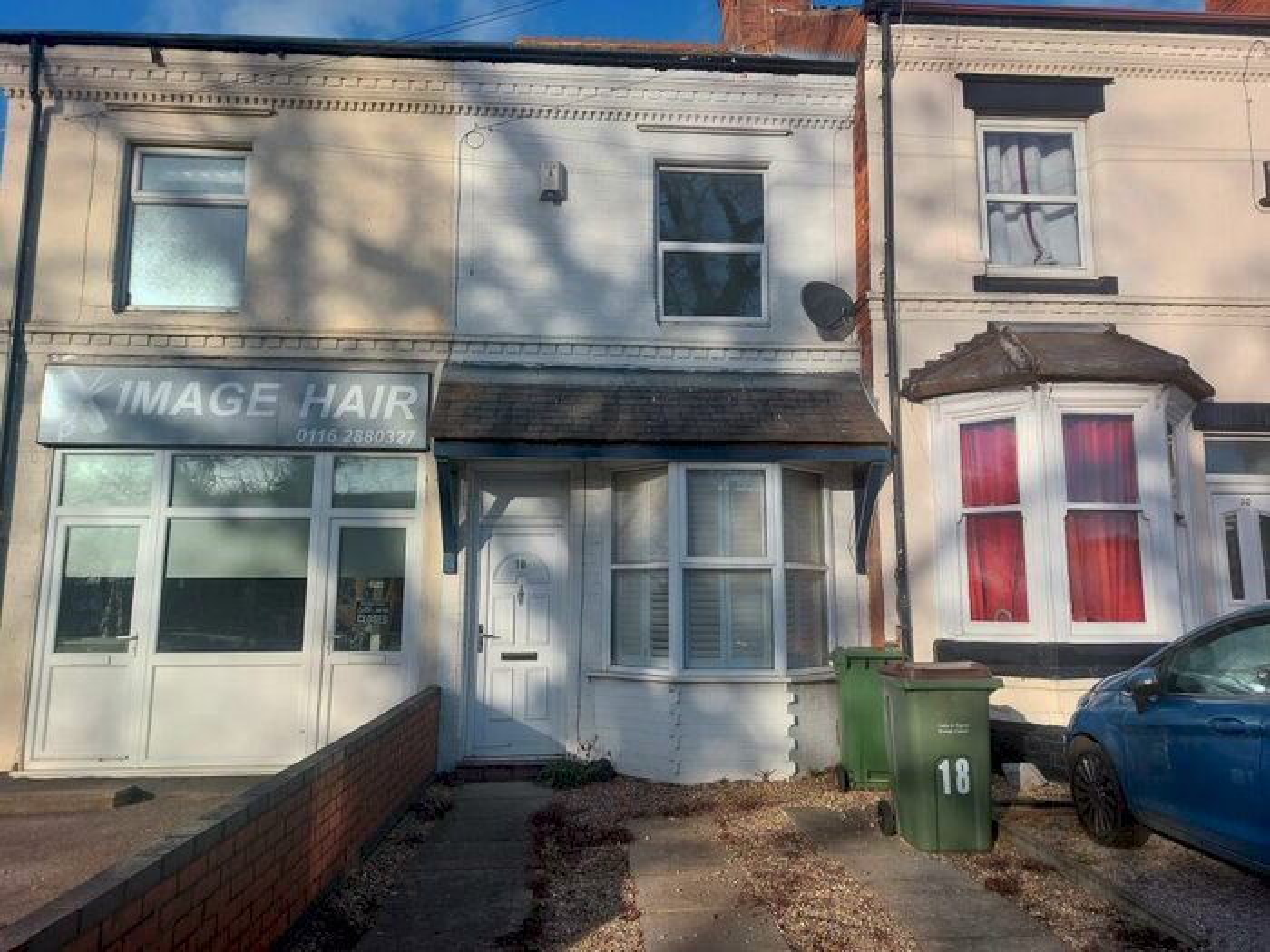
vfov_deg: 56.8
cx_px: 635
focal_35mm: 24
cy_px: 476
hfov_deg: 71.6
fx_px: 881
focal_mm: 5.23
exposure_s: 1/910
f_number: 1.8
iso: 25
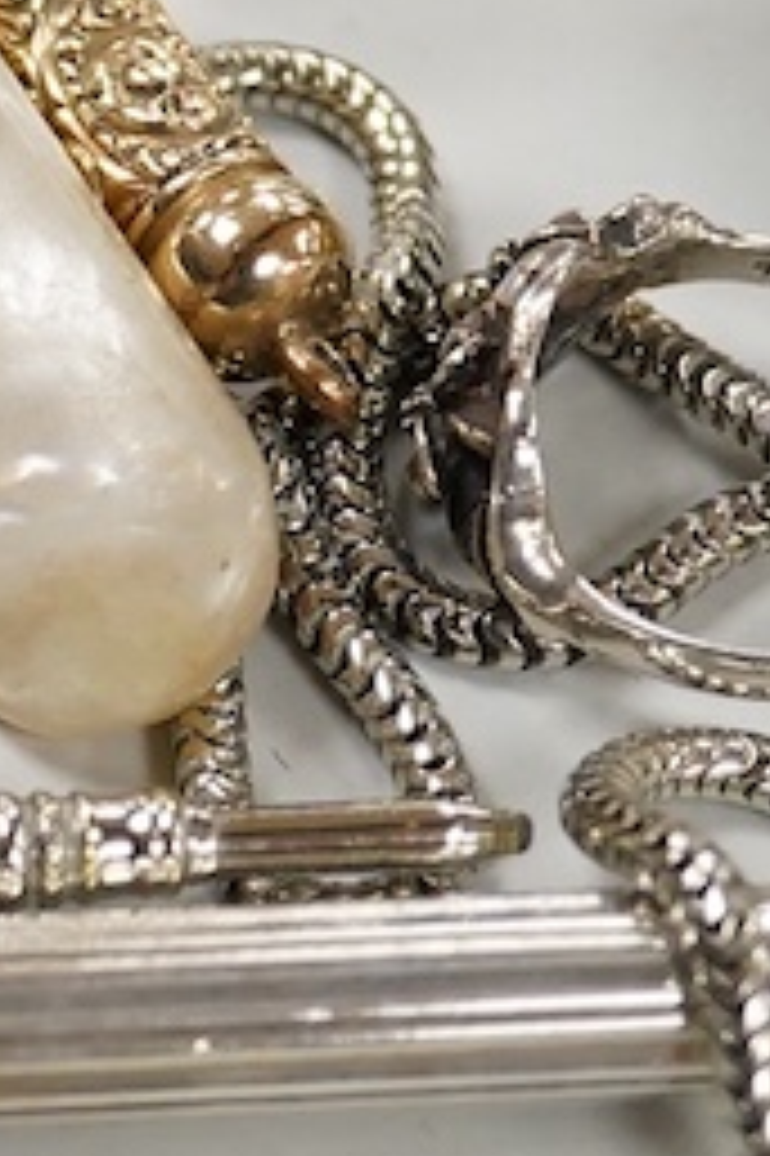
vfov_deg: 10.4
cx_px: -831
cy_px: 283
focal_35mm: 197
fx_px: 6328
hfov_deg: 6.7
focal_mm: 30
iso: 2500
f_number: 3.5
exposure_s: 1/640
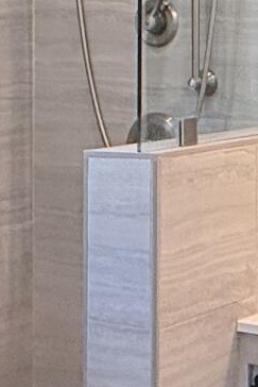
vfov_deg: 16.7
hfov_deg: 11.4
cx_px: 227
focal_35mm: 120
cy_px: -5
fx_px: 1289
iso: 80
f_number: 2.2
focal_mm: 2.22
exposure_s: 1/120
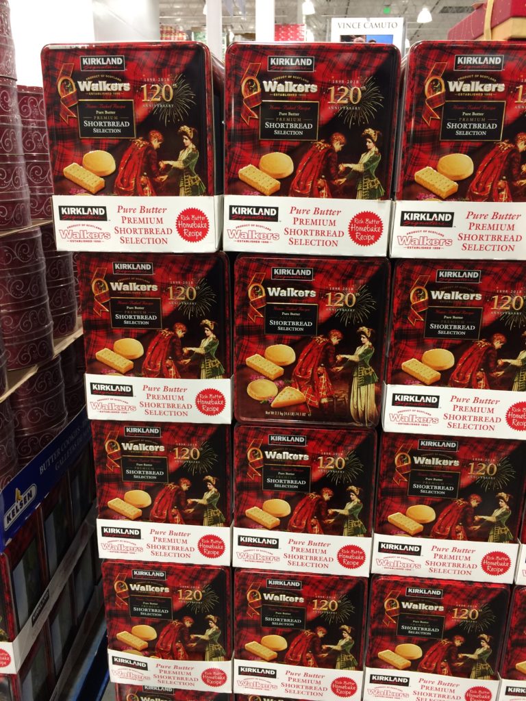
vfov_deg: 61.7
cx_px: 263
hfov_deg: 48.2
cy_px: 350
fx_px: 588
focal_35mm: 29
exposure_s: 1/33
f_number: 2.2
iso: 100
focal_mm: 4.15
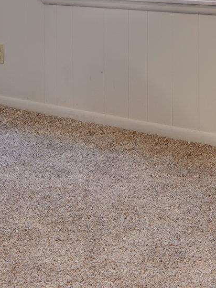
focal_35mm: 84
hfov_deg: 17.5
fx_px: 699
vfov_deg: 21.9
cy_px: -35
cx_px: 51
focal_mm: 16
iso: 160
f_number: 7.1
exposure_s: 1/6
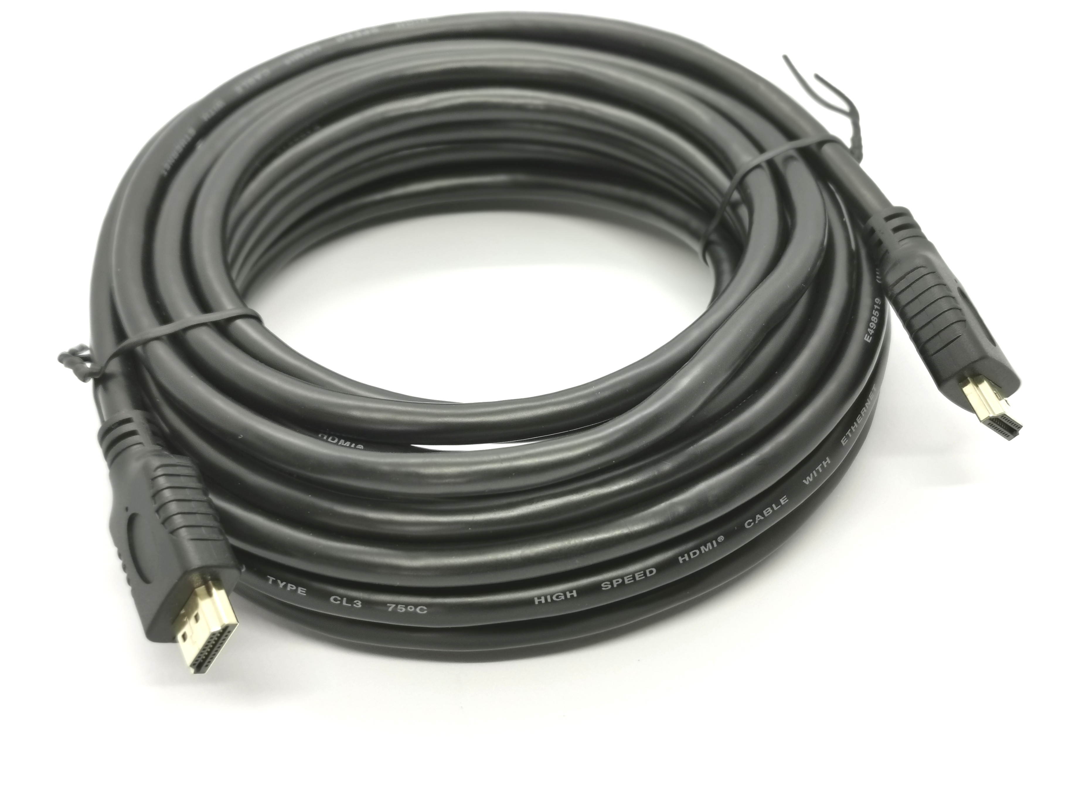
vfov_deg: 27.0
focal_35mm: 54
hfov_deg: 35.5
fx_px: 1668
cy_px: 401
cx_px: 534
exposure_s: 1/100
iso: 50
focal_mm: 5.56
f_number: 4
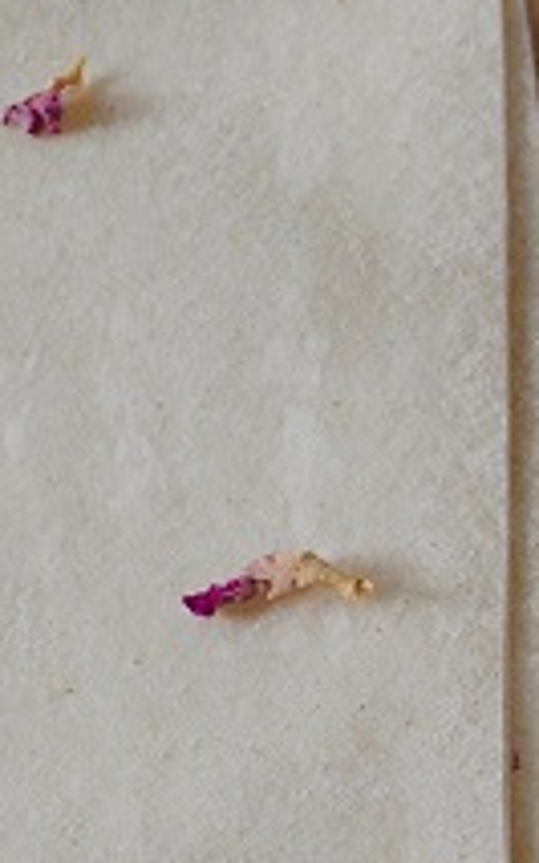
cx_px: 1491
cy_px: 798
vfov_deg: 9.0
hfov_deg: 5.4
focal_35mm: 231
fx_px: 5433
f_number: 6.3
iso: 200
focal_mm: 30
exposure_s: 1/160
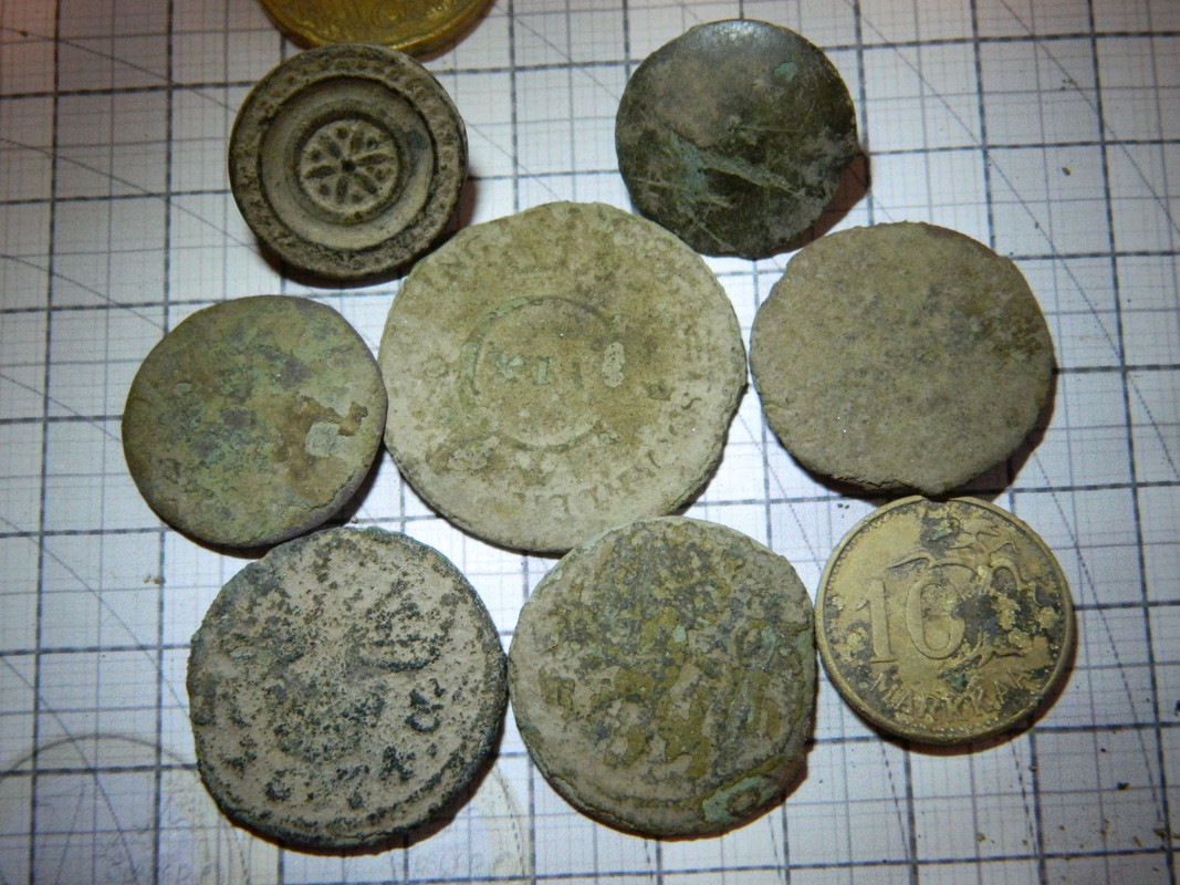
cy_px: 442
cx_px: 590
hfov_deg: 23.3
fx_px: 2863
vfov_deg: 17.6
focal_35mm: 84
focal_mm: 15.1
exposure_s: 1/40
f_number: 4.2
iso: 400
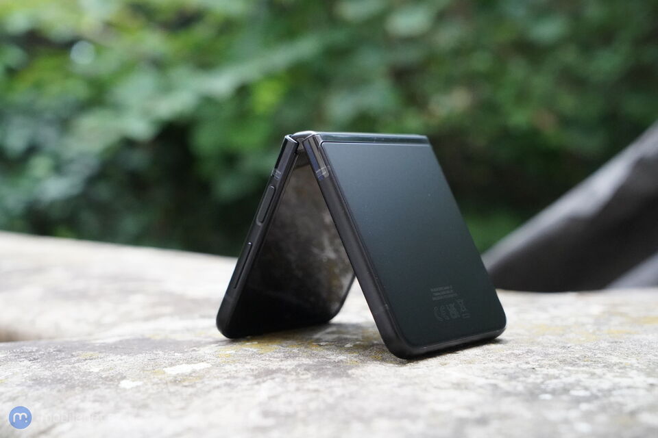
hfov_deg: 33.4
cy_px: 219
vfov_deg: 22.6
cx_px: 329
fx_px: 1097
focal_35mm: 60
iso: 12800
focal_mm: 60
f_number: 7.1
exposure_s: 1/160
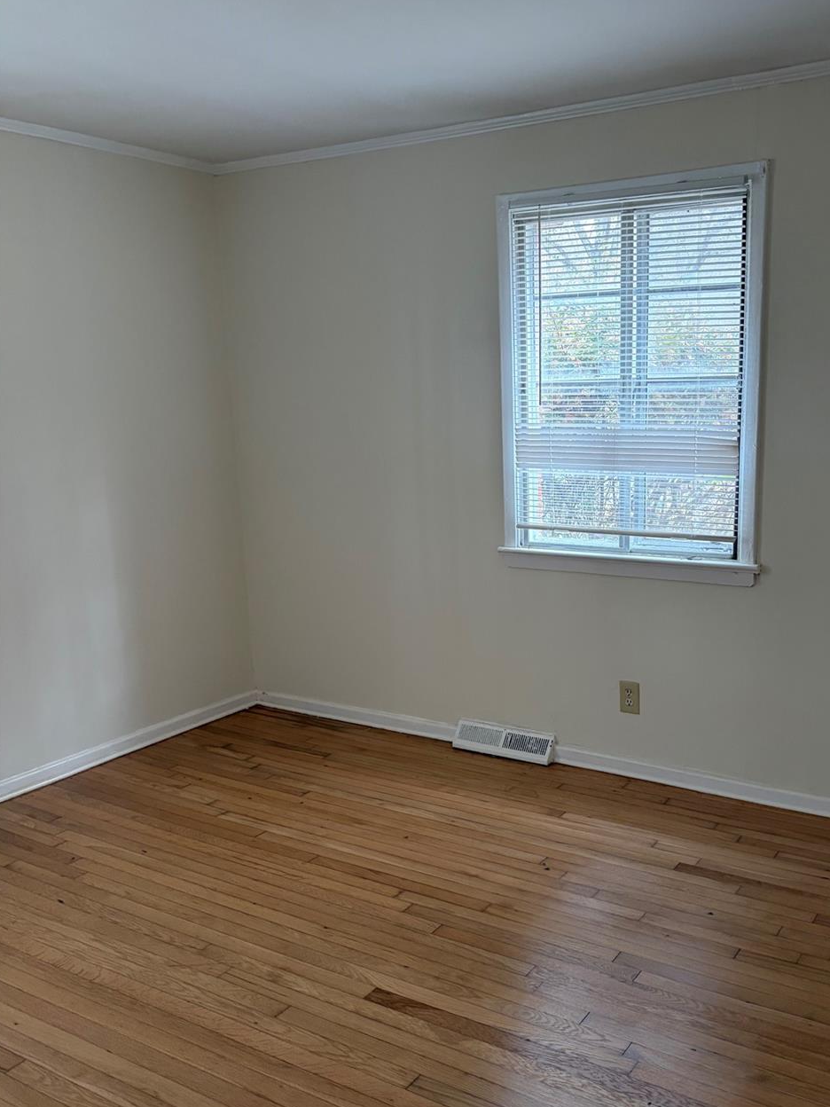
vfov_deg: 56.7
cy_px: 616
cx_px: 505
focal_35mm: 32
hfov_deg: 43.9
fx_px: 1023
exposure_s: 1/60
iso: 160
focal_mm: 5.96
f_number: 1.6
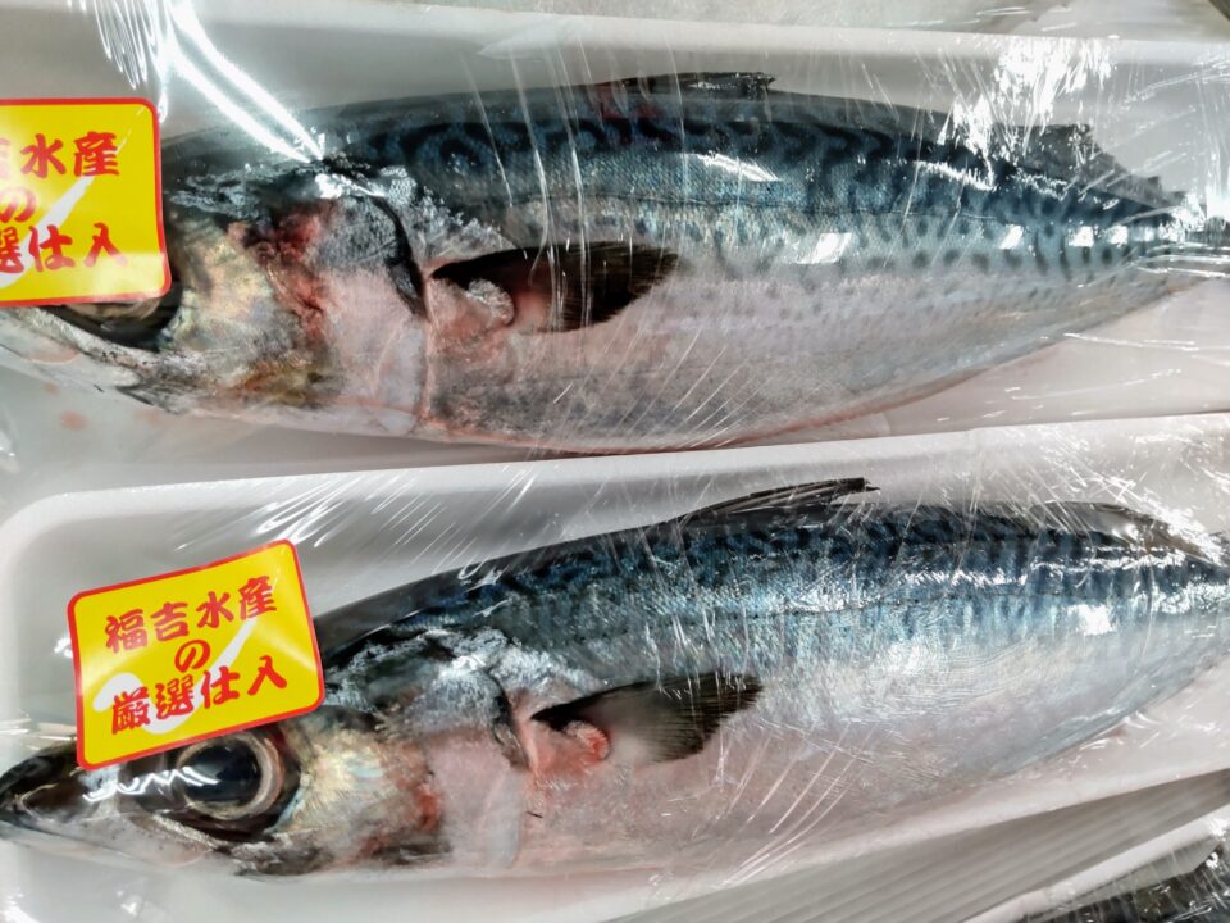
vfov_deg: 56.8
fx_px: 853
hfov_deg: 71.6
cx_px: 615
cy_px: 462
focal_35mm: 24
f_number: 2
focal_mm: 3.43
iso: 184
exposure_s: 1/60
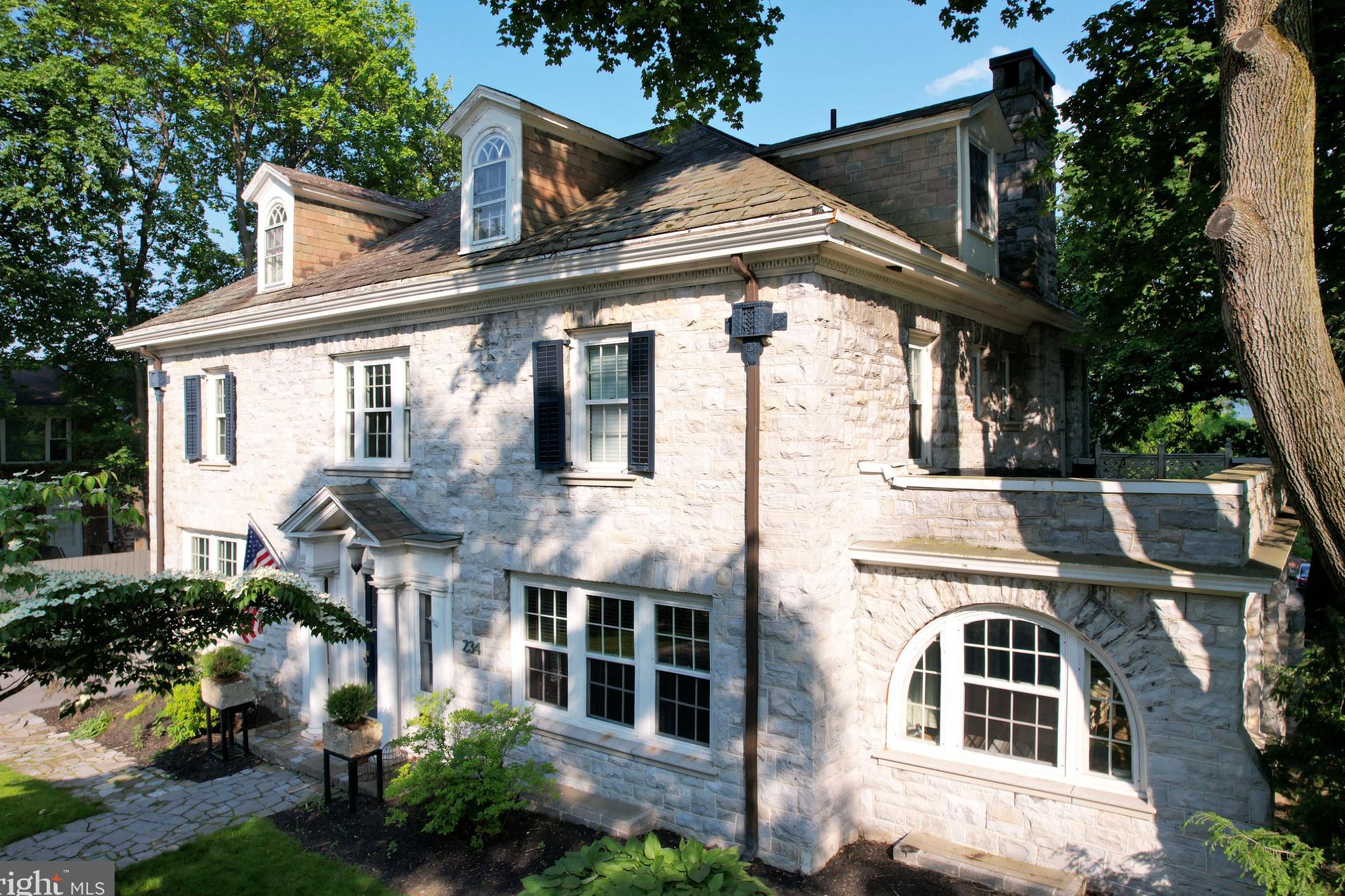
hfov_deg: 76.1
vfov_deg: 55.1
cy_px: 443
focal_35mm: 23
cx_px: 665
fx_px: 859
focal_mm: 8.38
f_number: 2.8
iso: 100
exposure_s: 1/1250
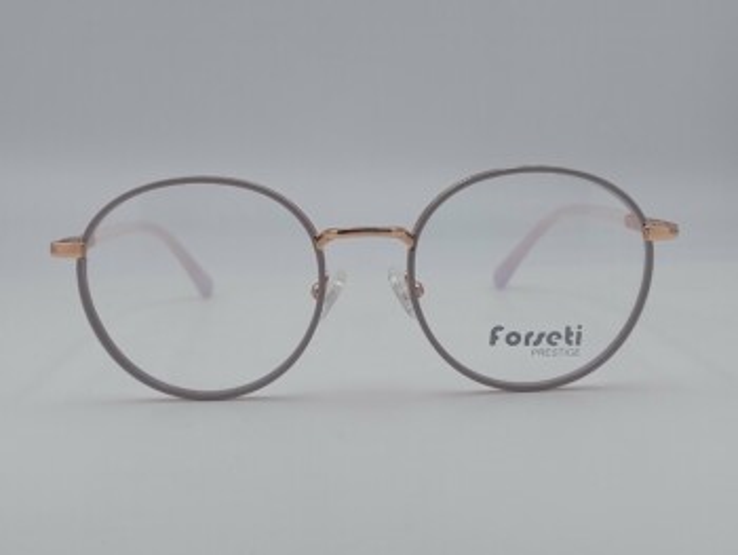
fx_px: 533
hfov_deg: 69.4
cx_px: 369
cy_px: 278
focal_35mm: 25
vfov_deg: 54.9
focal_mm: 5.23
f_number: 1.8
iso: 40
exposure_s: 1/1777
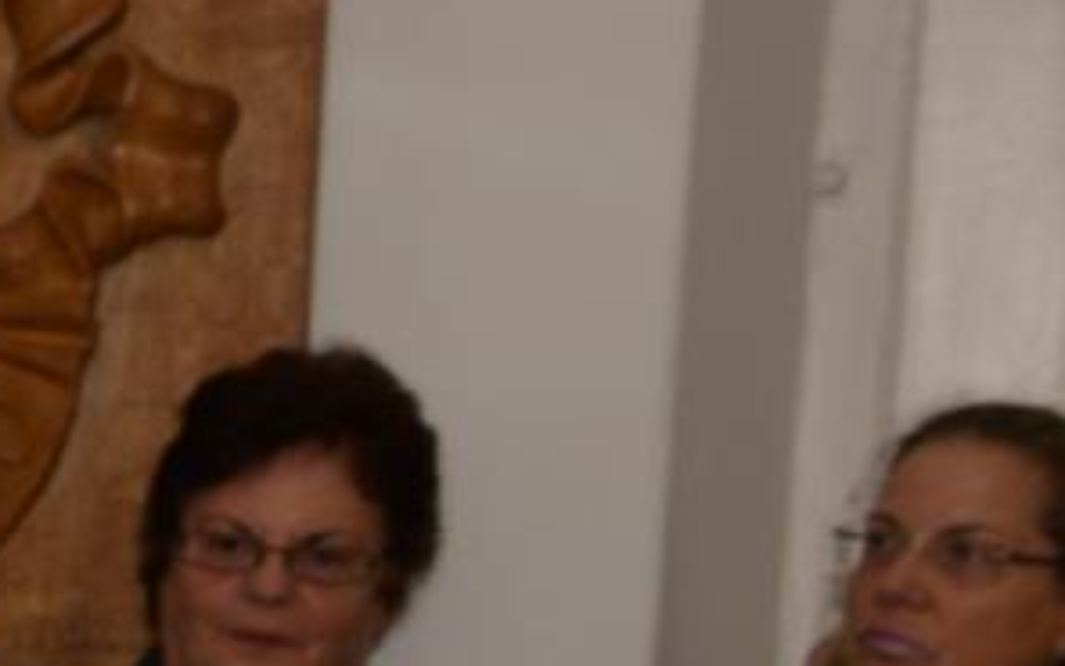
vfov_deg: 6.6
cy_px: 1267
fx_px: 5660
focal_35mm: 195
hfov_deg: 9.3
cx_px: -1741
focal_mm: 35
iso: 640
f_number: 7.1
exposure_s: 1/125
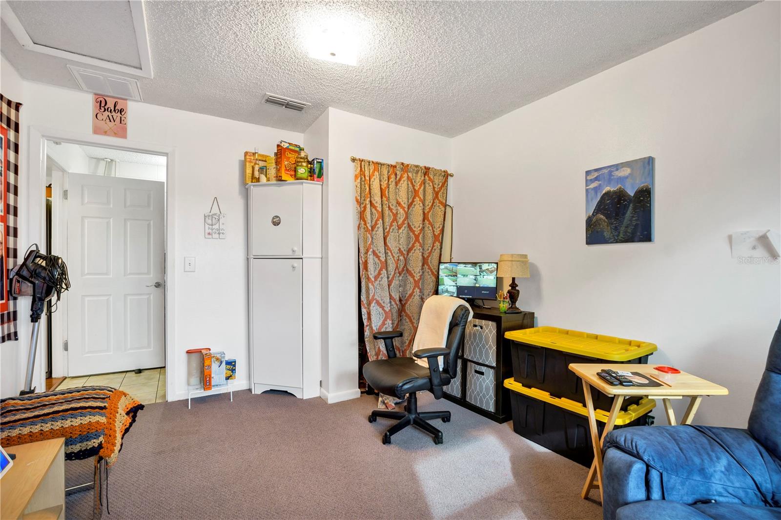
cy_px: 260
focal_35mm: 15
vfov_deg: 77.3
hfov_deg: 100.4
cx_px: 390
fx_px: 325
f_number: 10
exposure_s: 1/2
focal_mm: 10
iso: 200
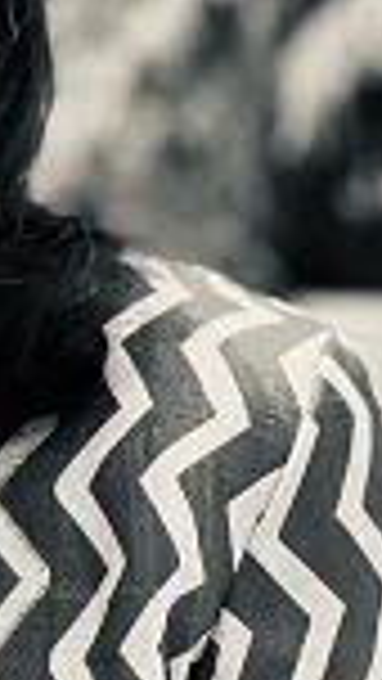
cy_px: 401
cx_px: -195
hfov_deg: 7.8
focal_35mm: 152
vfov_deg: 14.1
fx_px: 2736
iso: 20
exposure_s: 1/262
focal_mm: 6
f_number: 2
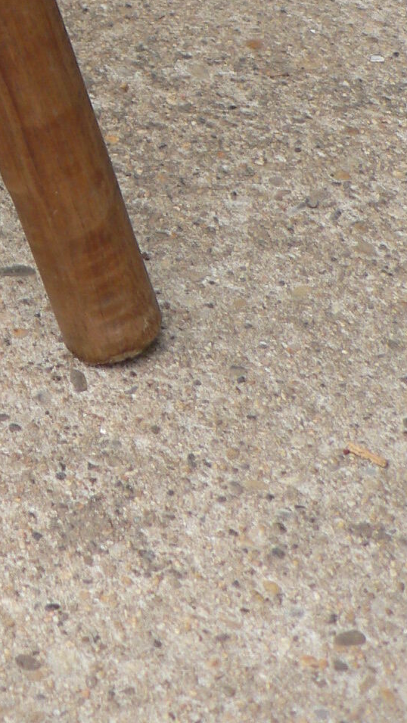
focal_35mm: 105
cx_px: -287
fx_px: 2014
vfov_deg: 18.9
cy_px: -221
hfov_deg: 10.9
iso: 80
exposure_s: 1/60
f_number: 2.8
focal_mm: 6
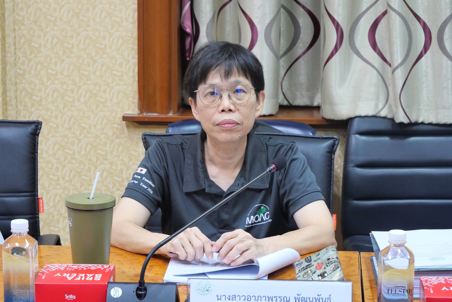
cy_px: 151
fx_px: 1382
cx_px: 226
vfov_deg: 12.5
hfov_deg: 18.6
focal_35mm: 110
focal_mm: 53
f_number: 5.6
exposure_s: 1/13
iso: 1600
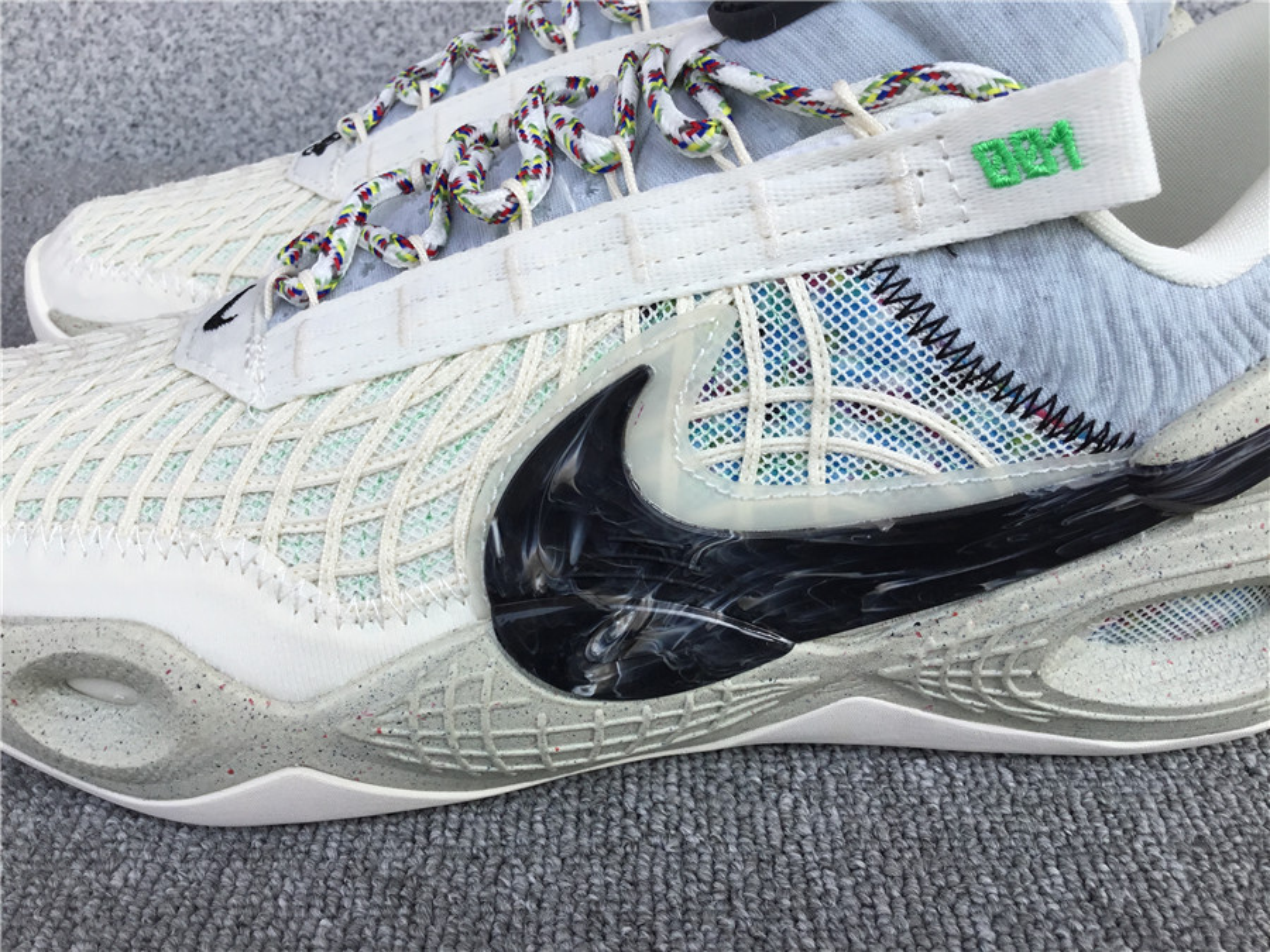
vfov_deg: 45.4
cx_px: 635
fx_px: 1137
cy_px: 476
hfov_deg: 58.4
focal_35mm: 31
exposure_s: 1/512
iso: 25
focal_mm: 3.3
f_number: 2.4
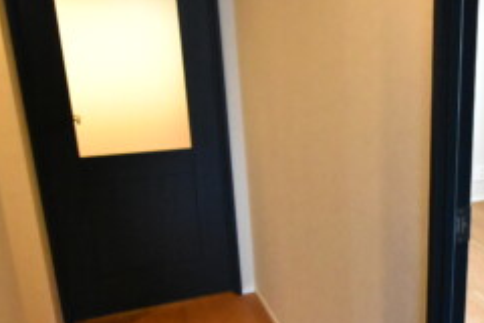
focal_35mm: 40
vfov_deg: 33.2
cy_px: 201
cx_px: 415
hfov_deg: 45.0
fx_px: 538
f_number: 5.6
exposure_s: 1/125
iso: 6400
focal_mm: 10
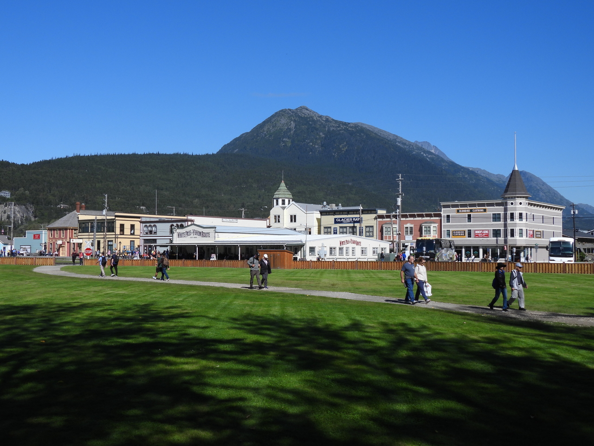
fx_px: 686
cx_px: 297
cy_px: 223
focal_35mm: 40
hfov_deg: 46.8
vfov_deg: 36.0
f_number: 3.5
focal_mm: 7.1
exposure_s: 1/1600
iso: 100
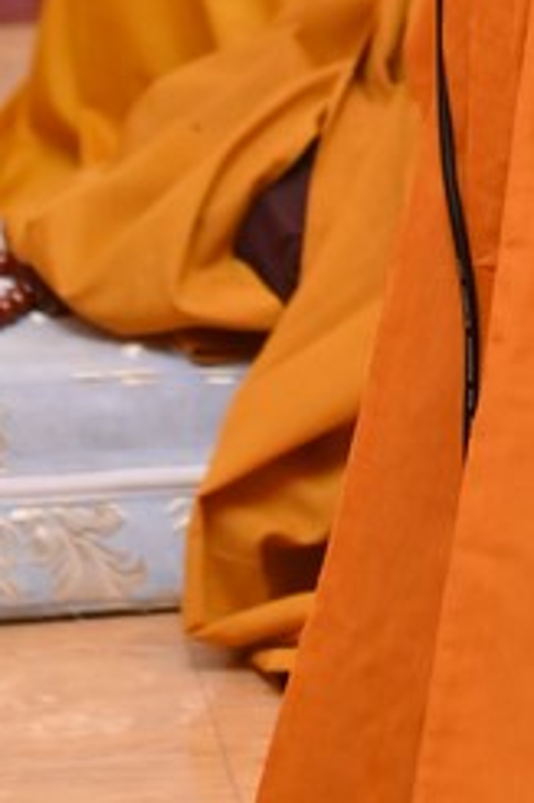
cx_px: 662
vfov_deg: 6.8
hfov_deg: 4.6
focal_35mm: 299
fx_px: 6662
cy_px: -528
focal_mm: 75
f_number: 4.5
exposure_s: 1/100
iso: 1250
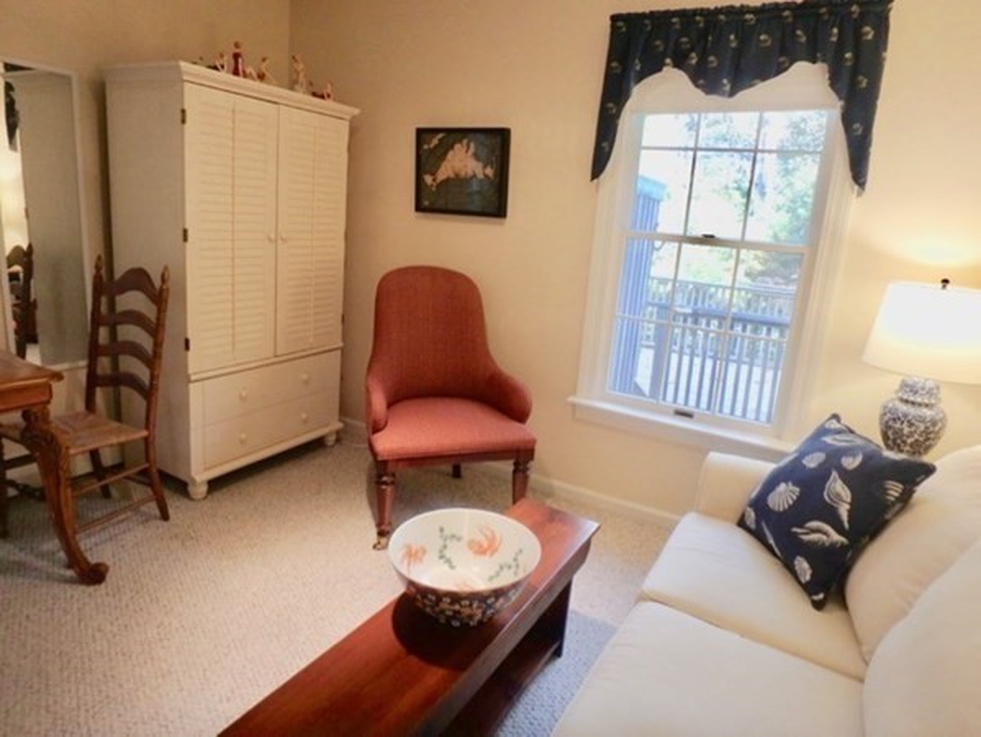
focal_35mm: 21
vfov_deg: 63.5
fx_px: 595
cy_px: 368
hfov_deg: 79.0
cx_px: 490
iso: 200
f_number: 3.5
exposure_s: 1/40
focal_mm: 3.7
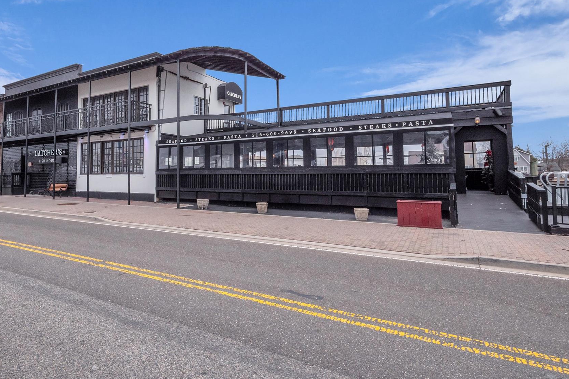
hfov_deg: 77.6
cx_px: 224
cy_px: 152
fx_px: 348
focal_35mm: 22
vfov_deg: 56.8
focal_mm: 9
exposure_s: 1/1250
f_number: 6.3
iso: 400
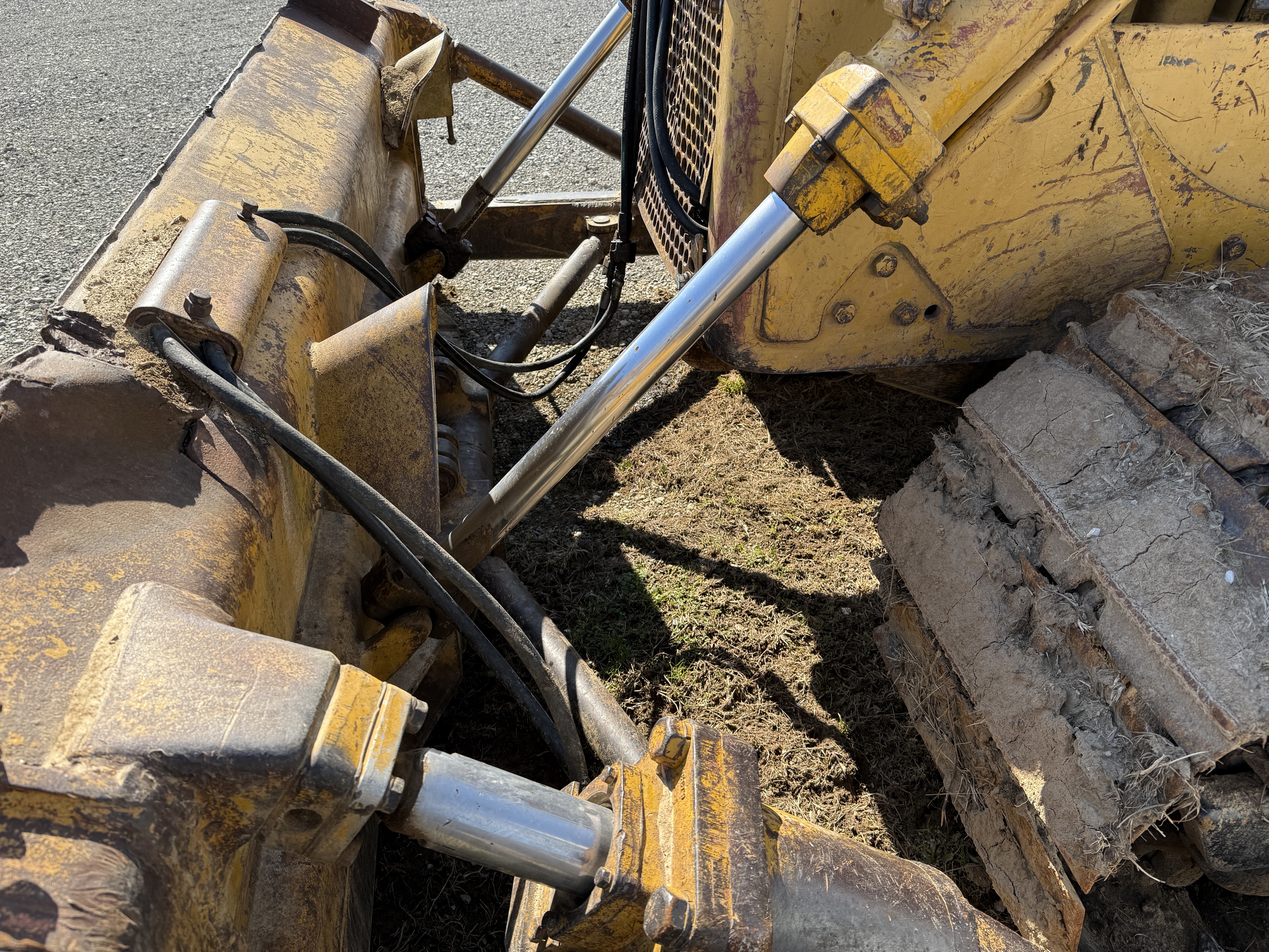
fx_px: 880
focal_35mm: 24
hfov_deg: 71.6
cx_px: 634
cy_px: 476
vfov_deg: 56.8
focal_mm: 6.76
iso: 80
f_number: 1.78
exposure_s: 1/1493
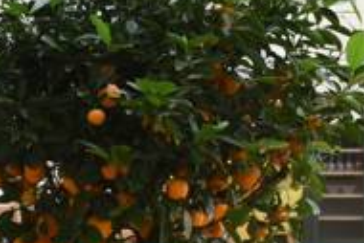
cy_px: 228
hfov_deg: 12.2
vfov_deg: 8.5
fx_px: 1639
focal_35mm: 162
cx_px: -134
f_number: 7.1
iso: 1600
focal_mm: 24
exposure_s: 1/200
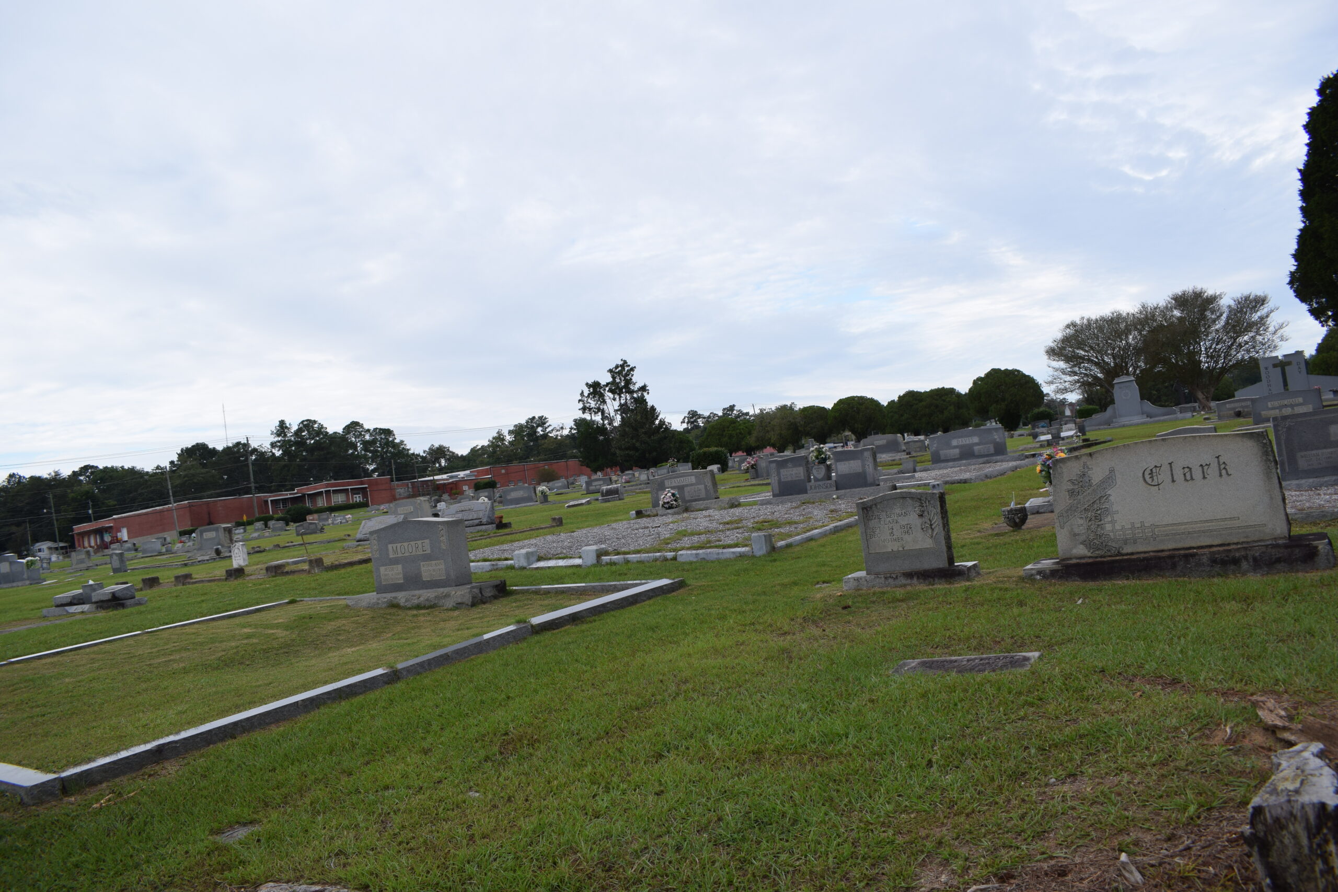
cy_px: 446
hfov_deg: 67.4
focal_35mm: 27
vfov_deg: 47.9
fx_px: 1003
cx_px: 669
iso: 250
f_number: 8
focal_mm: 18
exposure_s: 1/250
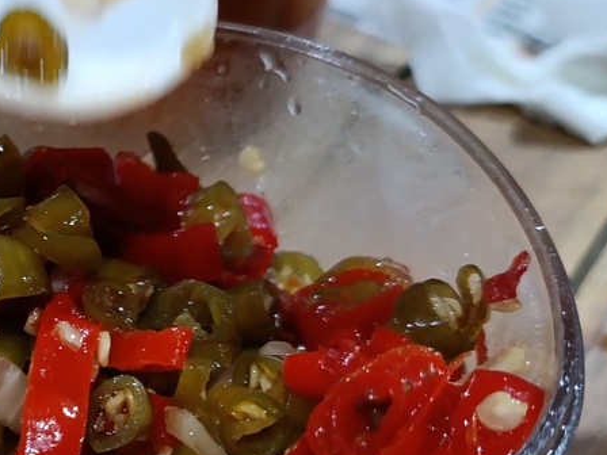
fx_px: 1175
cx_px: -83
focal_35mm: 67
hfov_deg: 26.4
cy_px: 300
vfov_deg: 21.9
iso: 800
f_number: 1.7
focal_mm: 4.71
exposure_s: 1/25
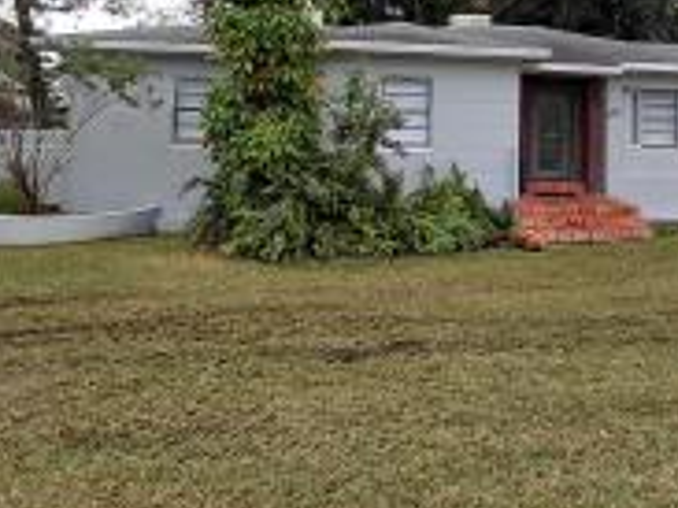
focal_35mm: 35
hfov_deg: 50.1
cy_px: 156
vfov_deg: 40.0
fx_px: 685
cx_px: 522
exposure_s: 1/887
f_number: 2.2
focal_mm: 1.64
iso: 40
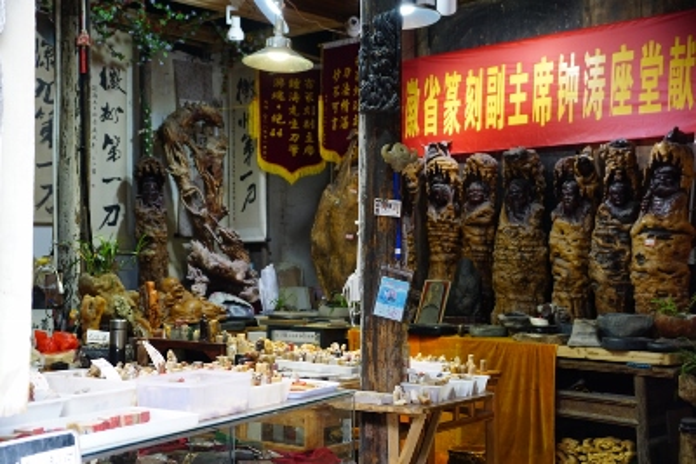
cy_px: 232
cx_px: 348
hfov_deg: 37.8
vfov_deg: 25.8
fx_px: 1015
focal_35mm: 52
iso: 400
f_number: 4.5
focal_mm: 35
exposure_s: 1/60
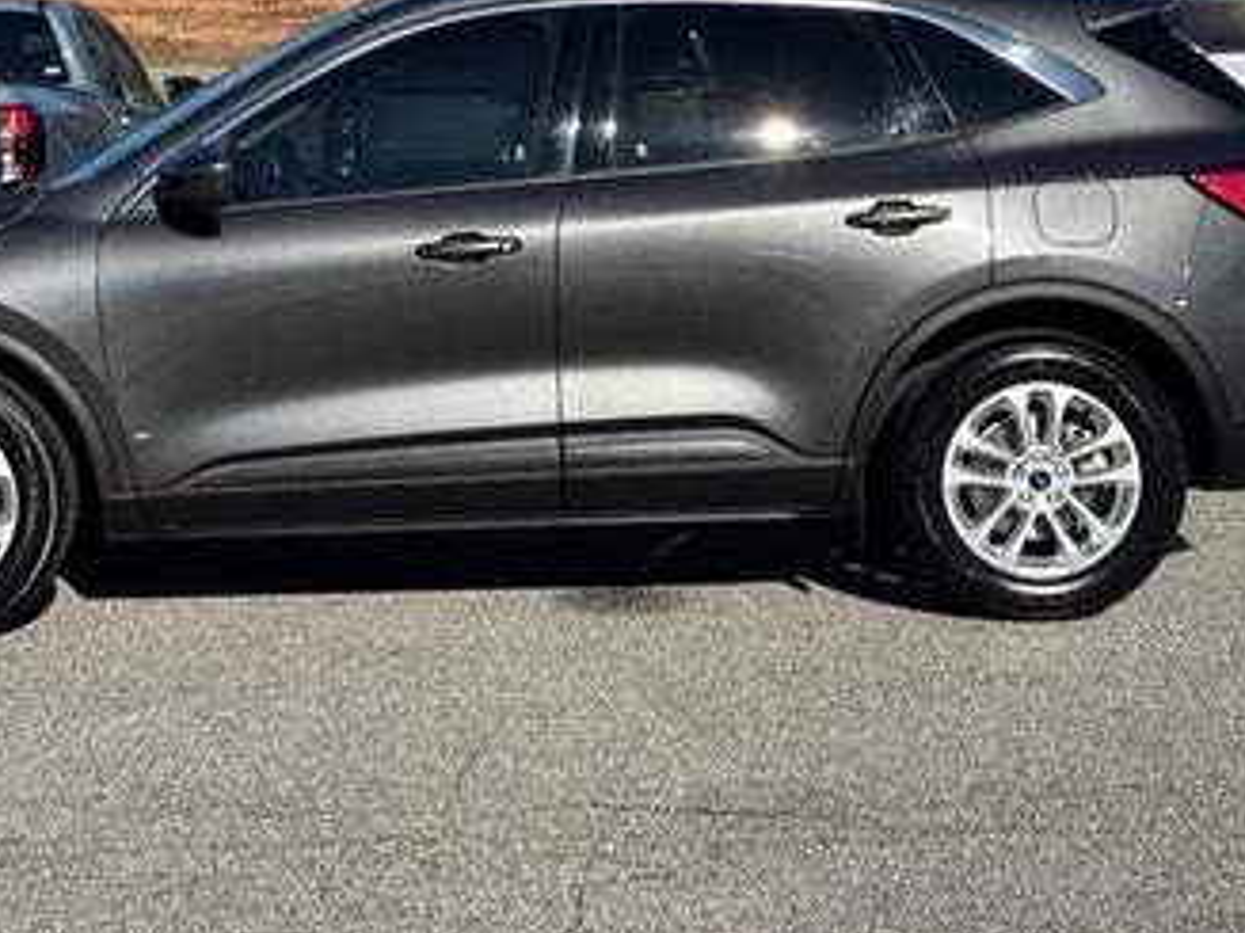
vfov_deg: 19.8
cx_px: 449
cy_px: 305
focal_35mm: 74
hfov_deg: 26.2
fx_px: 2661
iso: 64
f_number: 1.78
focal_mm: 6.76
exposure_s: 1/4608
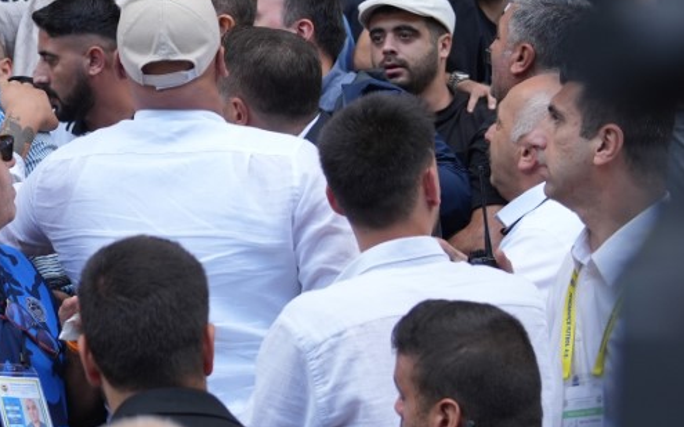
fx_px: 2553
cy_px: 113
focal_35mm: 137
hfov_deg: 15.0
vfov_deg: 9.5
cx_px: -18
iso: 400
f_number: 3.2
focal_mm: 43
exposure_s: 1/800
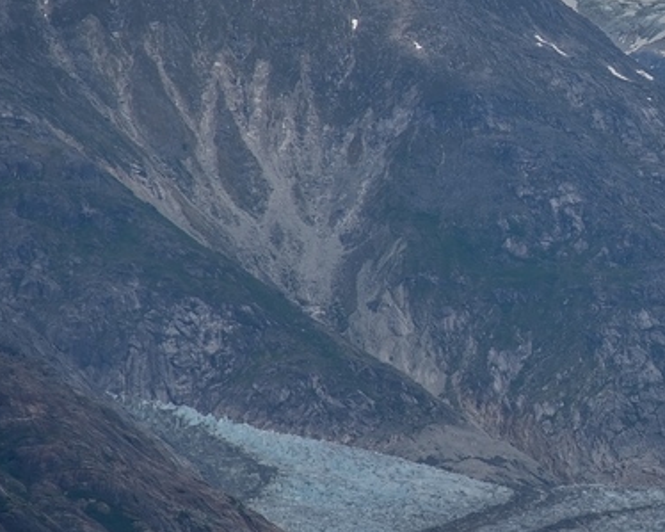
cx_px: 930
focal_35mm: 386
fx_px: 7595
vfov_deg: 4.0
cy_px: 215
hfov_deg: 5.0
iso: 100
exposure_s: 1/250
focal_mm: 120
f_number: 8
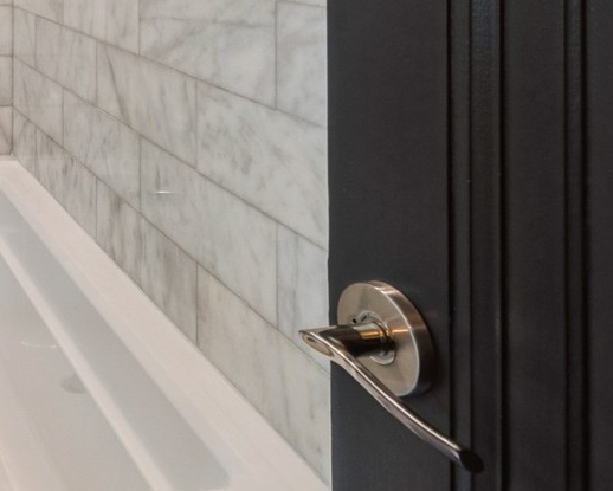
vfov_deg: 30.9
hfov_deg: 31.7
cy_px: -32
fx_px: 799
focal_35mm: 44
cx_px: -192
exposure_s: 1/15
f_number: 6.3
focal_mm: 10
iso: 100
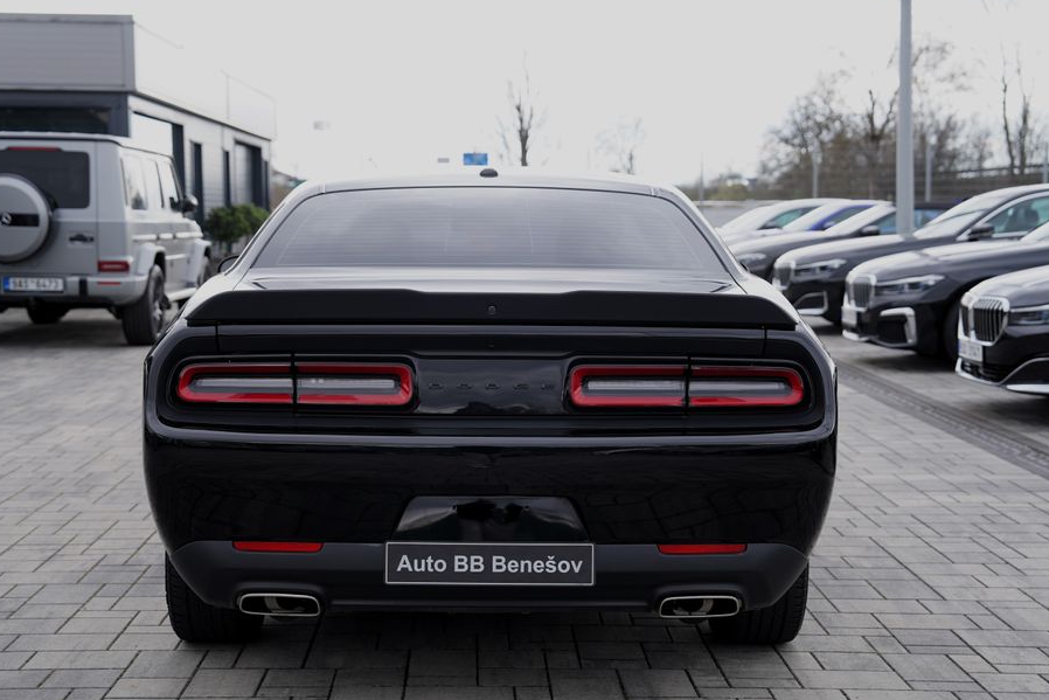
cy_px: 383
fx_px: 1661
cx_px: 494
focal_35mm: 57
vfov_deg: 23.8
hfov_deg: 35.0
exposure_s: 1/80
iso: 100
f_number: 4
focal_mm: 50
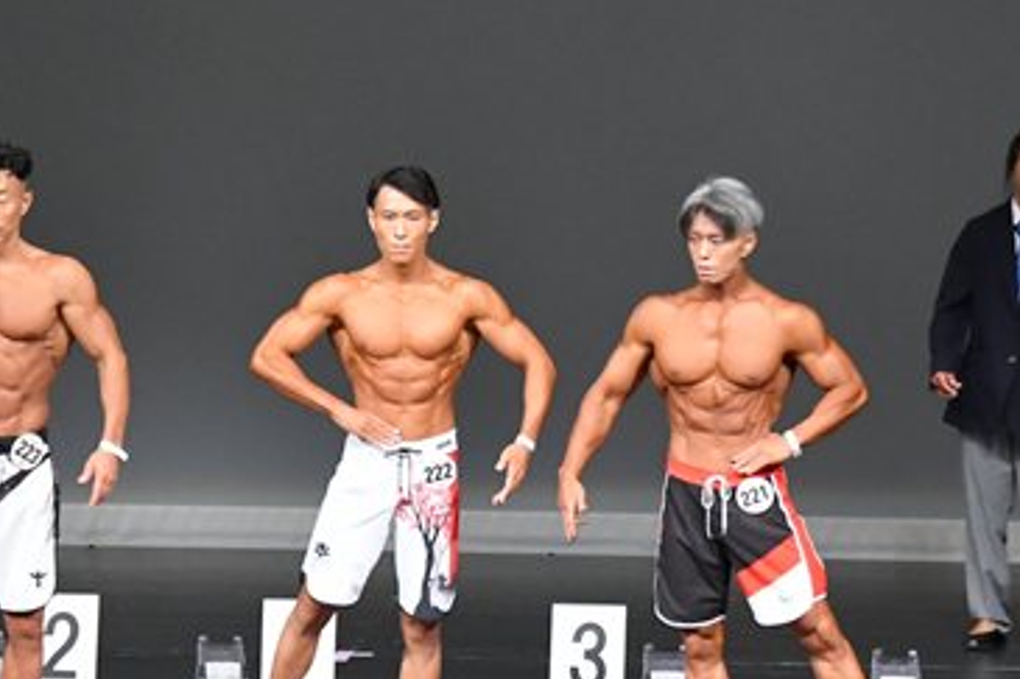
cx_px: 412
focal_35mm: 369
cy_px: 377
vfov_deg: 3.7
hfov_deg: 5.6
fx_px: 10450
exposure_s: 1/400
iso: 5000
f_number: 5.6
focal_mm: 116
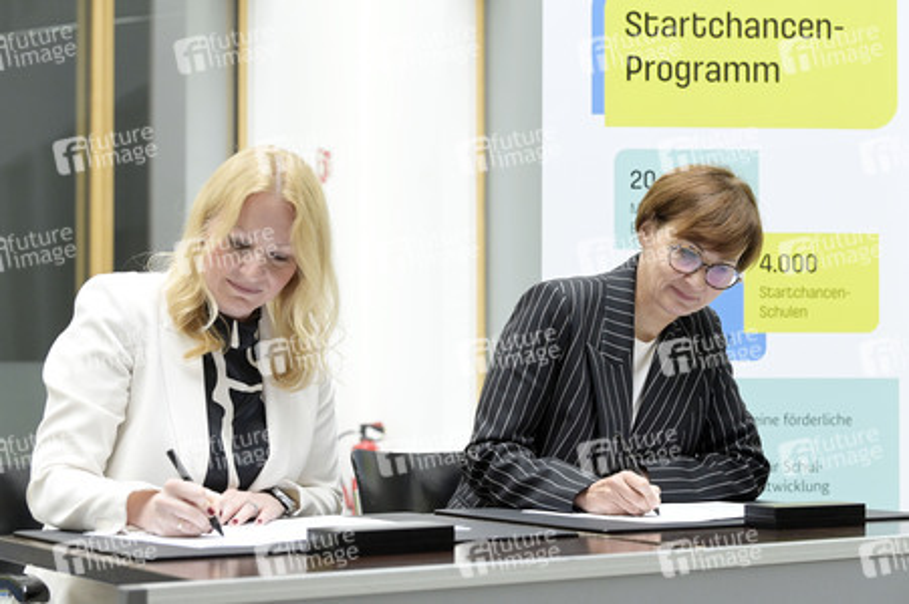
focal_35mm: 70
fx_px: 1766
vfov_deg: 19.4
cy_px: 302
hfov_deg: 28.9
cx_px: 454
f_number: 5
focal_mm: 70
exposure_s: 1/500
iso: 4000
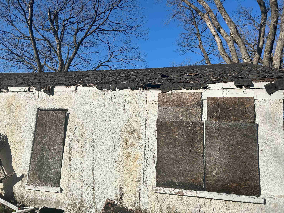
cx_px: 142
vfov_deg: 53.1
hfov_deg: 67.3
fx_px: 213
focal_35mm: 26
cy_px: 106
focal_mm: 5.7
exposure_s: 1/6579
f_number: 1.5
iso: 50
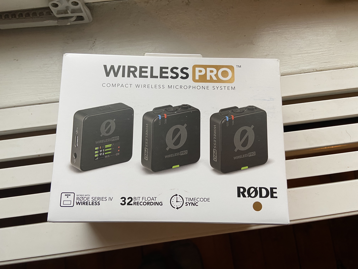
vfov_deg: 53.1
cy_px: 134
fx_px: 269
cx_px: 179
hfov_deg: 67.3
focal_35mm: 26
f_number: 1.8
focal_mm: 4.25
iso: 80
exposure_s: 1/50
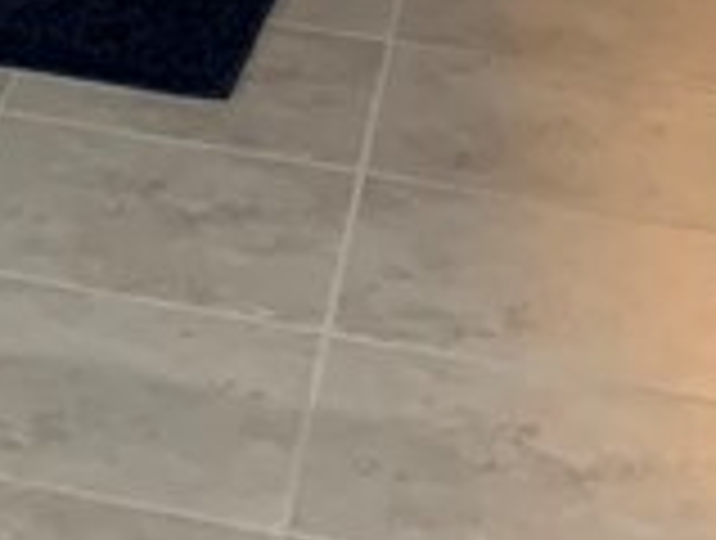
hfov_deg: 11.1
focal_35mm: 167
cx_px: -518
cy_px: -1066
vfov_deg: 7.8
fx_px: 3462
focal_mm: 4.25
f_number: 1.8
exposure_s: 1/60
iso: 250
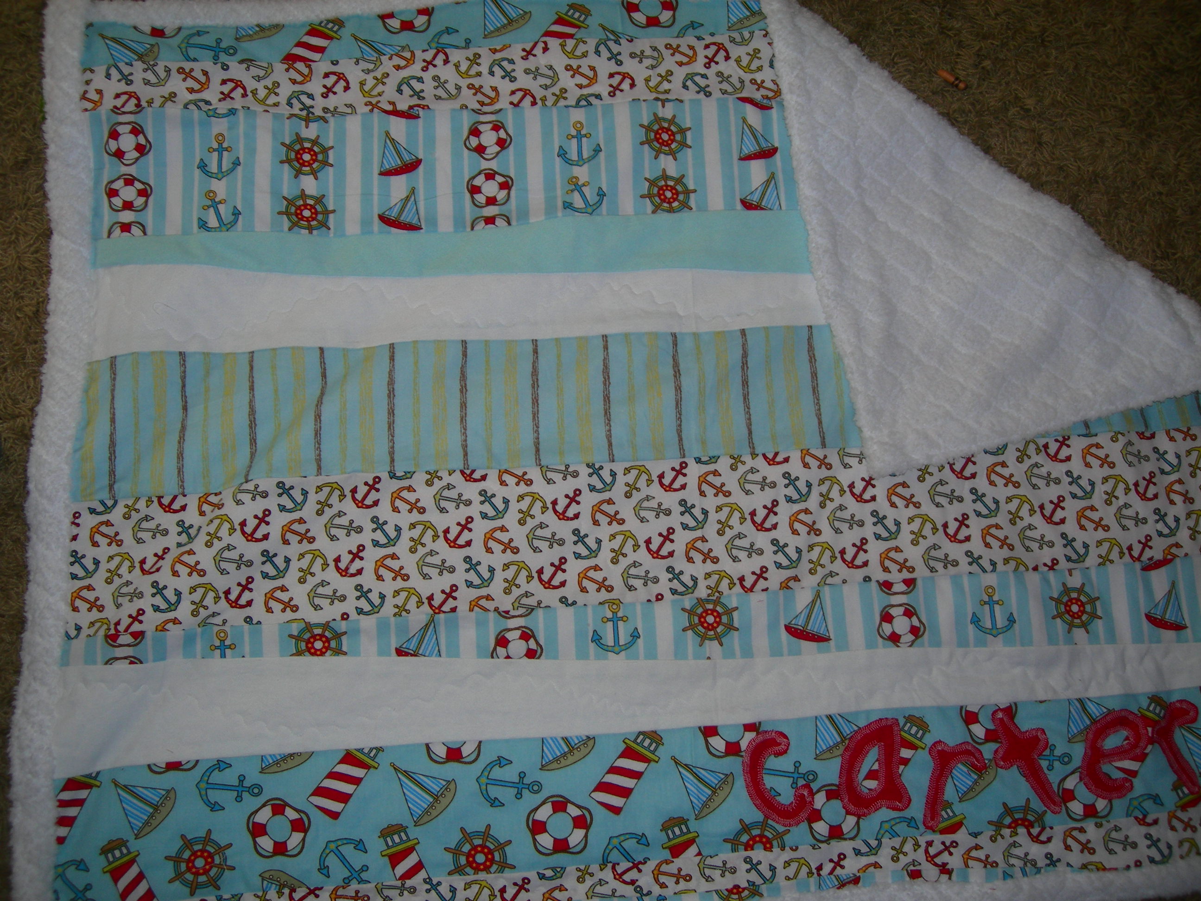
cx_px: 600
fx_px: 1318
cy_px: 450
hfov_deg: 49.0
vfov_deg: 37.7
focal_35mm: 38
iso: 50
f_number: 2.8
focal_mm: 7.8
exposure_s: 1/60.1
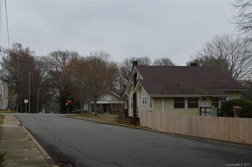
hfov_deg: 43.7
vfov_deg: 29.8
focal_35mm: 45
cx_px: 126
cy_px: 84
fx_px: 314
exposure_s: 1/160
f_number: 6.3
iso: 100
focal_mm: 30
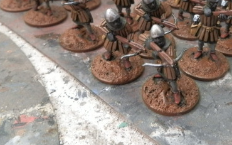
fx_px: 272
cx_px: 159
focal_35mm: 43
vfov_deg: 29.0
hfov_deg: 45.4
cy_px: 24
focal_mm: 5
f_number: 3.1
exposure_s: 1/20
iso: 400
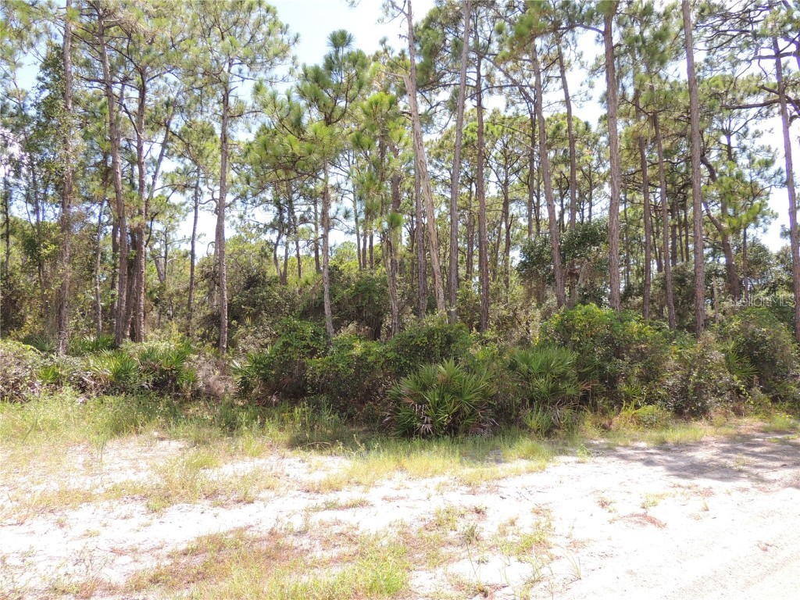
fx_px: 555
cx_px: 400
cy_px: 300
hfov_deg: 71.6
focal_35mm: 24
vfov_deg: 56.8
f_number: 3
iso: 100
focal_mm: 4.3
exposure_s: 1/400
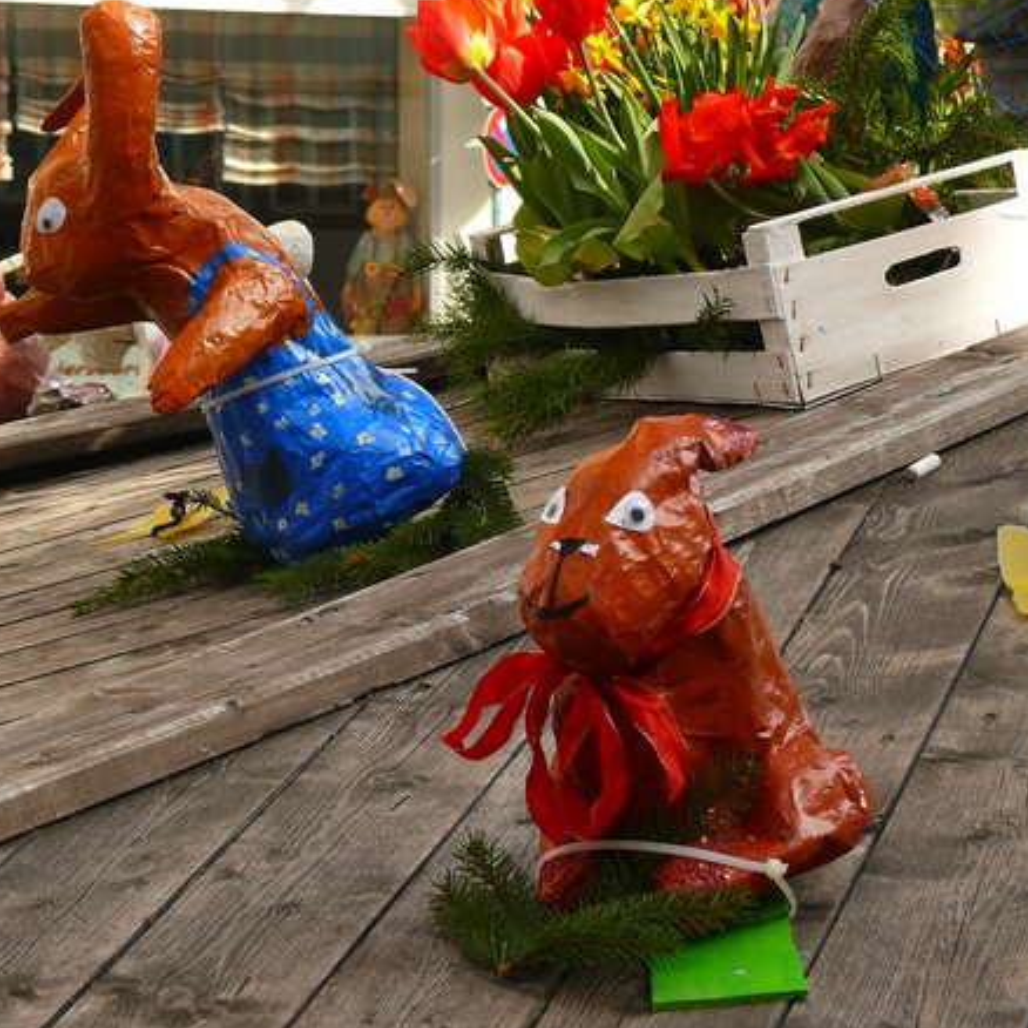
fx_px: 3461
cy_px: 434
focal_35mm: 103
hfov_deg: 16.9
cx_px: 467
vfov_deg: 16.9
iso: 100
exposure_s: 1/125
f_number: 4
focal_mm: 14.4
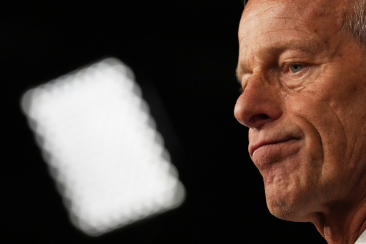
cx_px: 183
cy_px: 122
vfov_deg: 4.6
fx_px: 3049
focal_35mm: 300
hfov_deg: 6.9
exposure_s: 1/640
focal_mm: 200
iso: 5000
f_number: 4.5
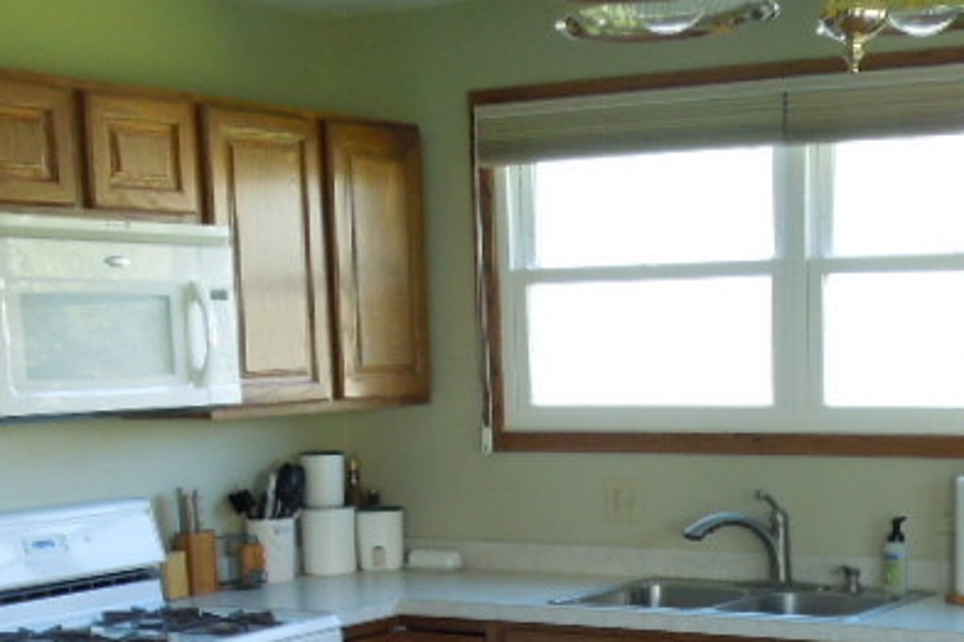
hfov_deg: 29.4
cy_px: 765
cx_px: 681
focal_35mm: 68
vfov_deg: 18.9
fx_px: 1820
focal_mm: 4.5
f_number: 3.3
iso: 250
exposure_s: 1/30
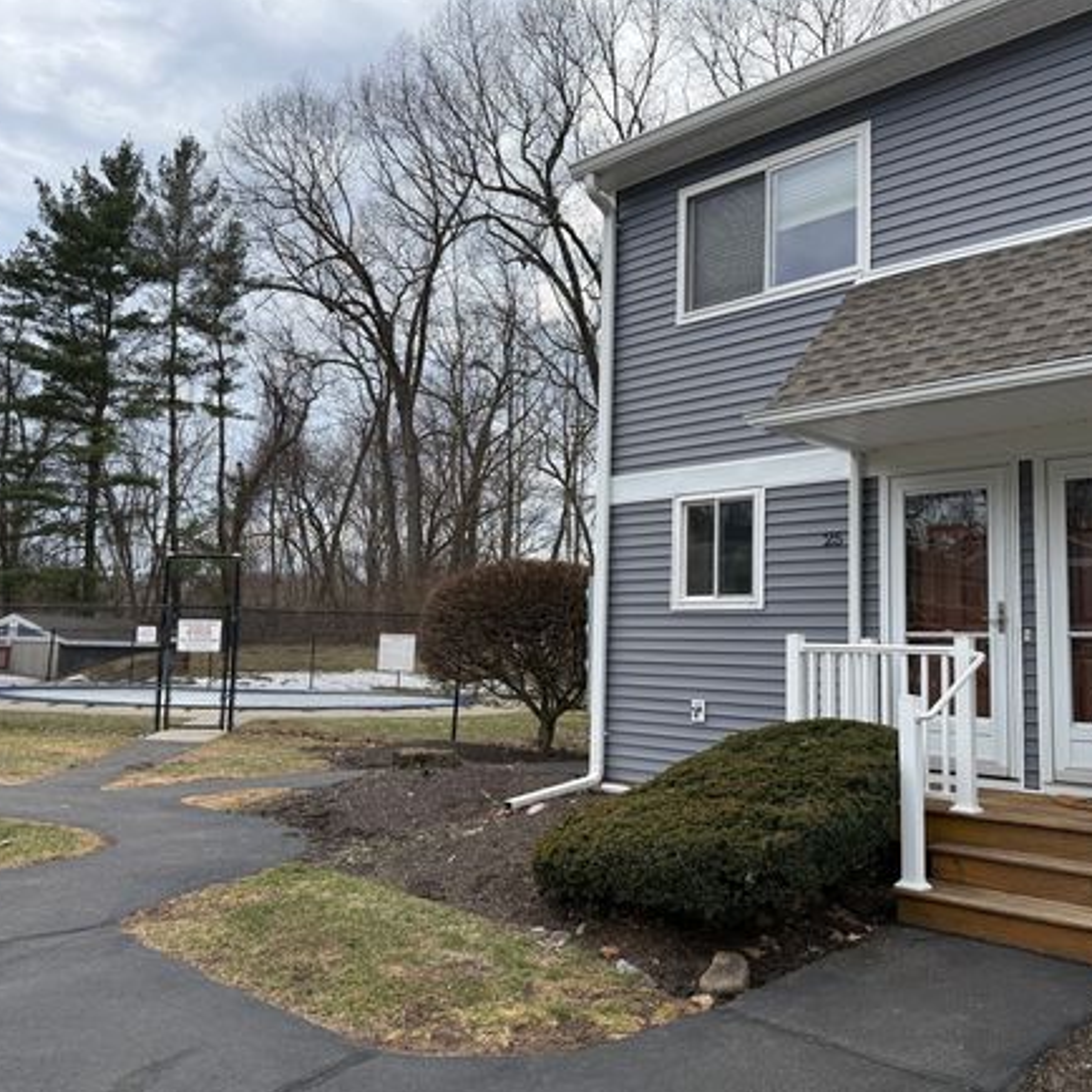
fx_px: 1035
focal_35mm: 29
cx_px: 586
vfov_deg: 55.6
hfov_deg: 55.6
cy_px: 542
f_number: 1.78
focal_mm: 6.76
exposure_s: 1/2907
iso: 100
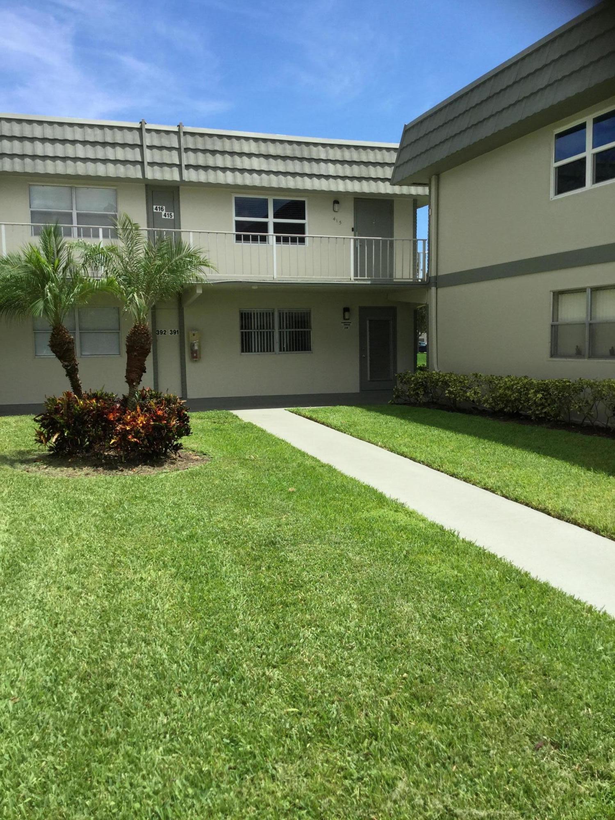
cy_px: 410
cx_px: 308
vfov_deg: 58.4
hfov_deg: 45.4
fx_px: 734
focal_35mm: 31
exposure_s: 1/1116
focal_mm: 3.3
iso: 25
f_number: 2.4
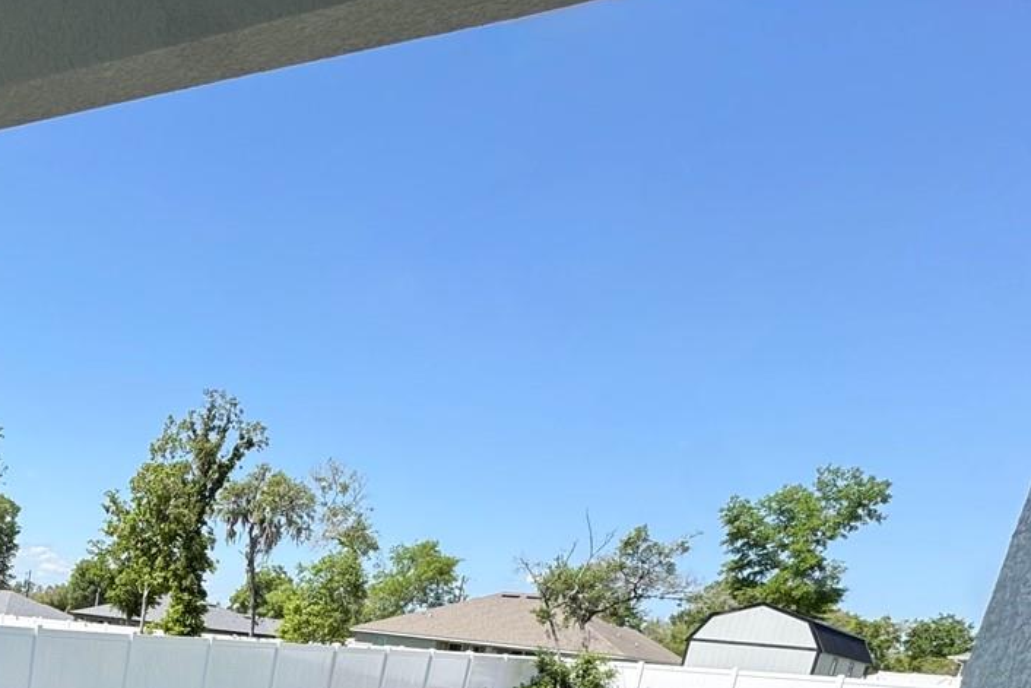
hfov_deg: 47.6
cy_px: 838
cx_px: 4
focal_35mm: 33
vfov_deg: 32.5
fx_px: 945
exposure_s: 1/910
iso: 40
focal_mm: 2.22
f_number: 2.2
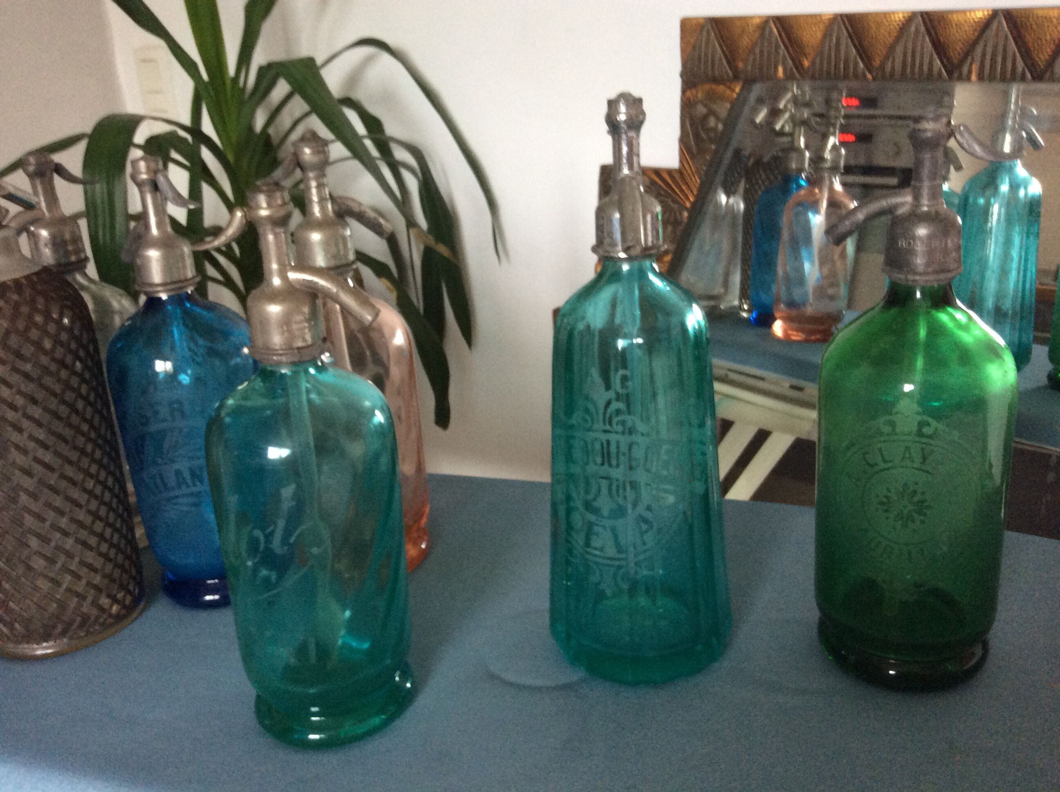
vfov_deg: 44.1
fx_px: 978
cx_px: 530
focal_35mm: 32
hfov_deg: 56.9
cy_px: 396
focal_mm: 3.3
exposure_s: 1/25
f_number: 2.4
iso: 125
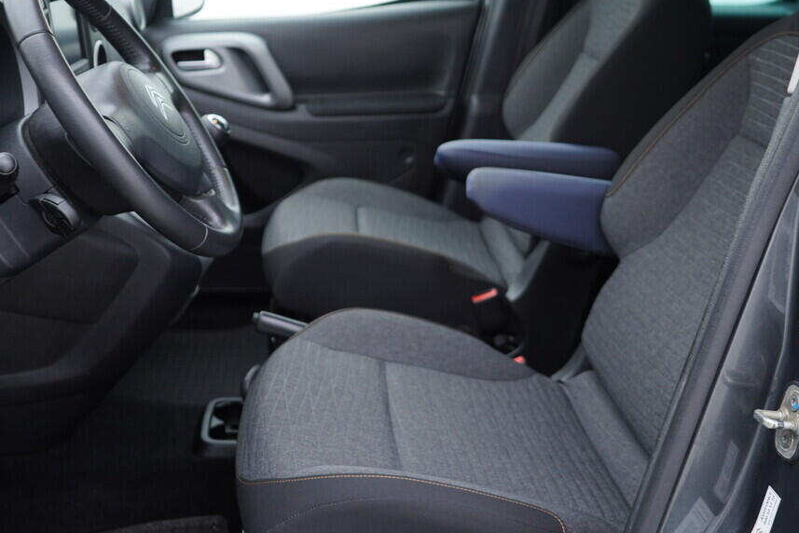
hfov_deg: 45.3
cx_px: 448
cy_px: 224
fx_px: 955
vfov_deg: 31.2
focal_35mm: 43
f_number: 2.8
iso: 160
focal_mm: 24
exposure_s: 1/40
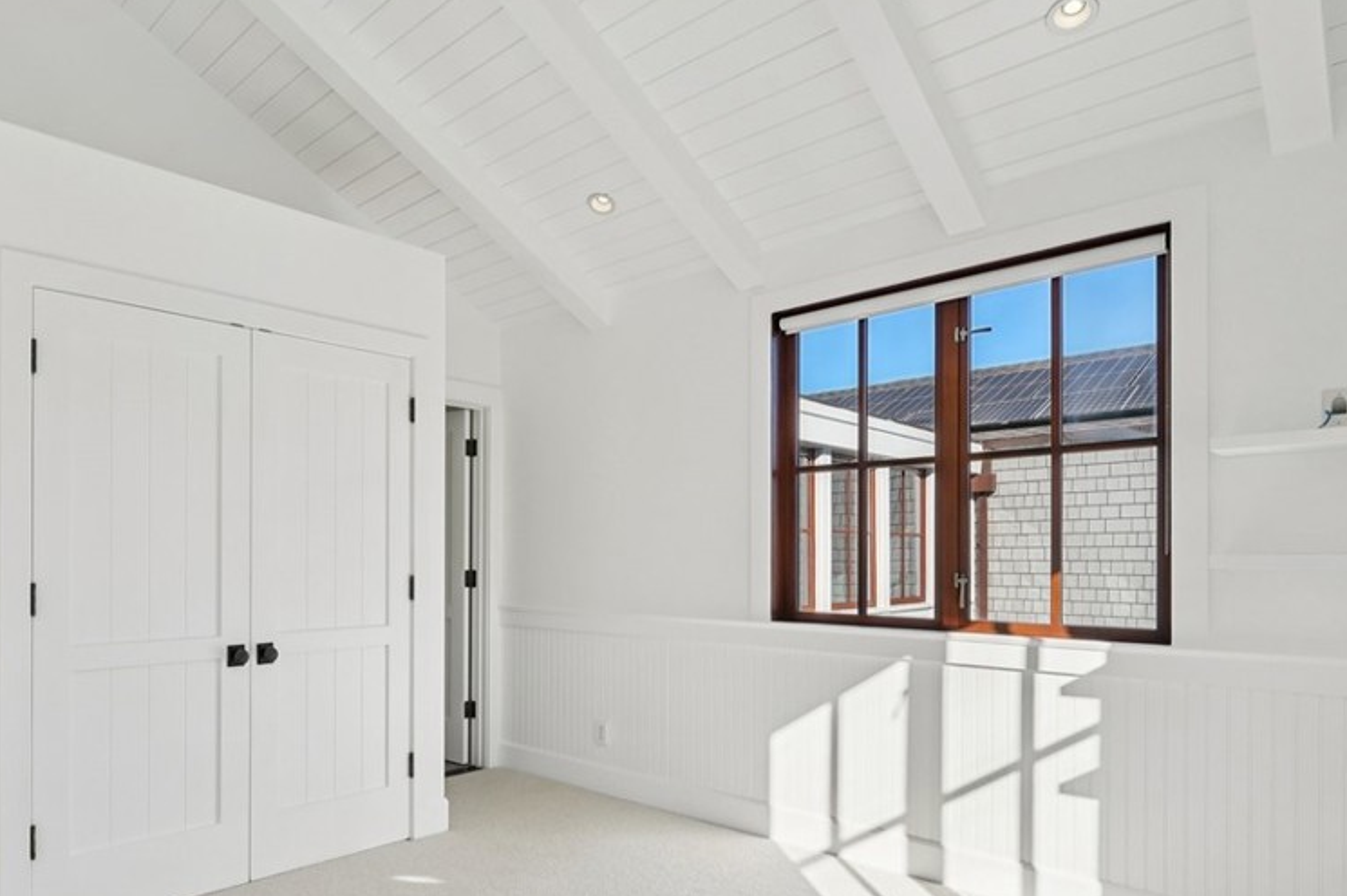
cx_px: 483
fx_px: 823
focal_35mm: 22
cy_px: 565
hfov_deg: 76.8
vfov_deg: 56.4
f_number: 8
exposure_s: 1/320
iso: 400
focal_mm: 16
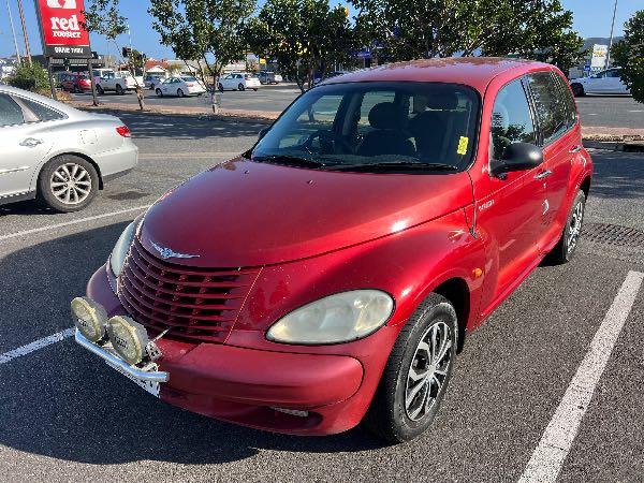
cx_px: 322
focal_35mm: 26
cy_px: 242
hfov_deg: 67.3
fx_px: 484
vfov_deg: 53.1
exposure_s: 1/1553
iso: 50
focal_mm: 5.7
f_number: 1.5
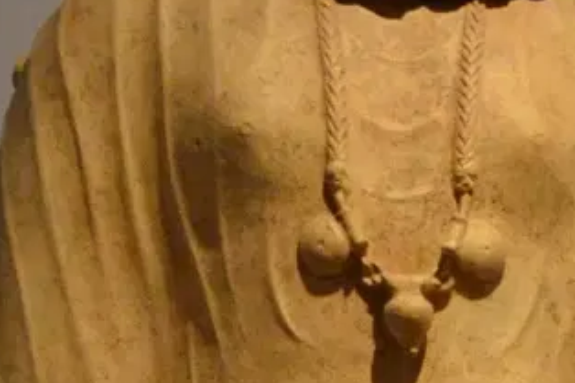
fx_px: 3277
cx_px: 731
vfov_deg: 6.4
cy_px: 914
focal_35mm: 205
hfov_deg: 9.9
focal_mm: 21
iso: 3200
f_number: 3.8
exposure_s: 1/30
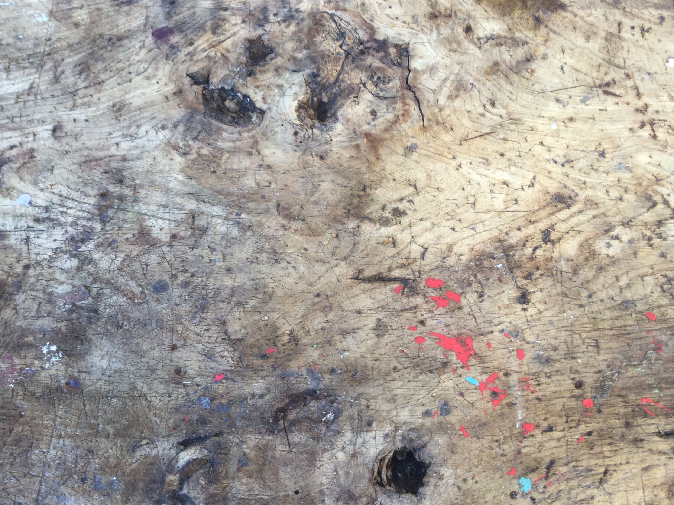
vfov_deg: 44.2
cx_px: 343
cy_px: 254
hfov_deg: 56.8
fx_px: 623
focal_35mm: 32
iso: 25
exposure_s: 1/50
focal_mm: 3.3
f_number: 2.4
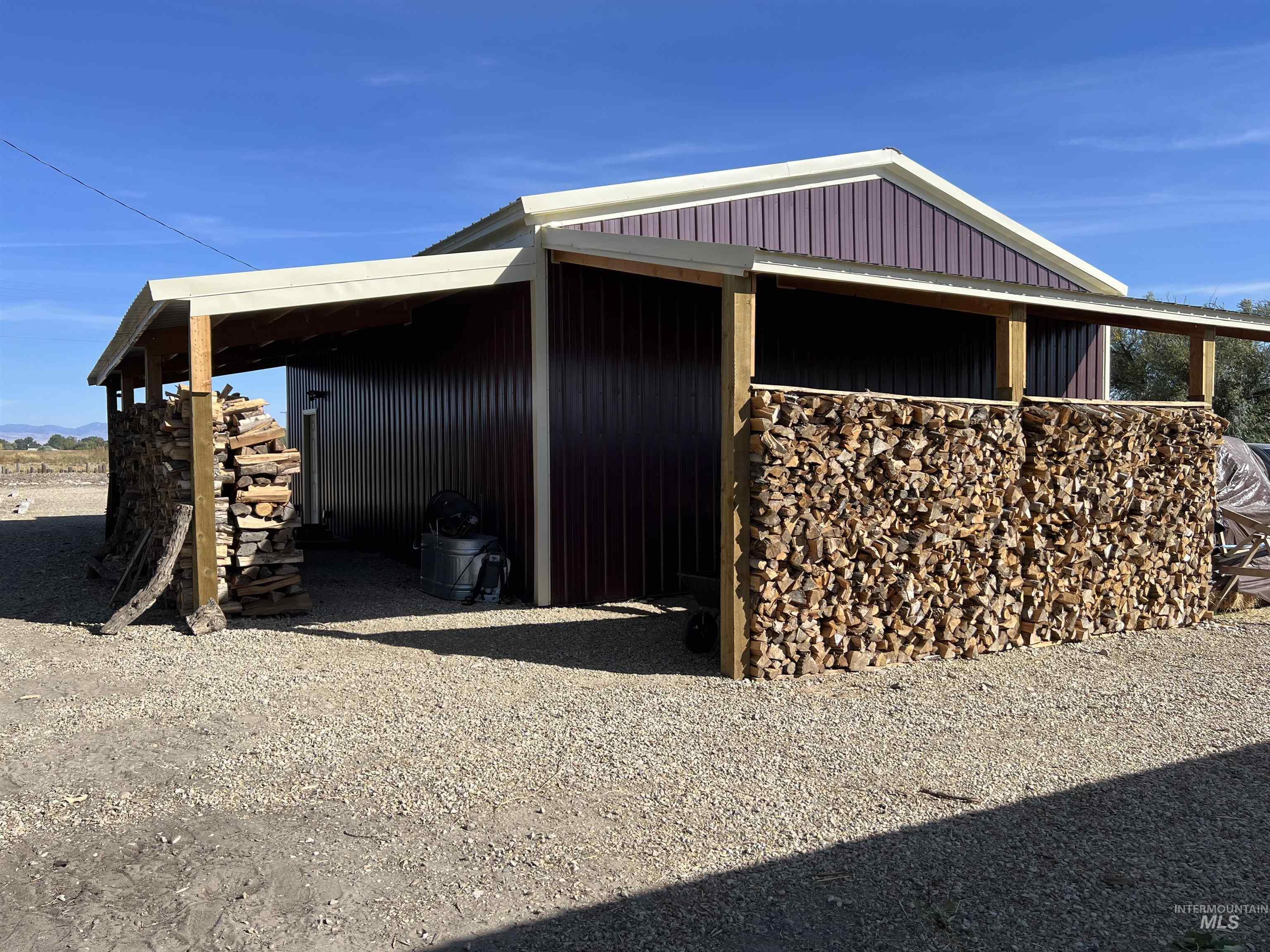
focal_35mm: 26
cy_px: 476
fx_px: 954
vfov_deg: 53.1
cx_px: 635
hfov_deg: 67.3
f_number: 1.5
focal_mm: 5.7
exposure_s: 1/3257
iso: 50
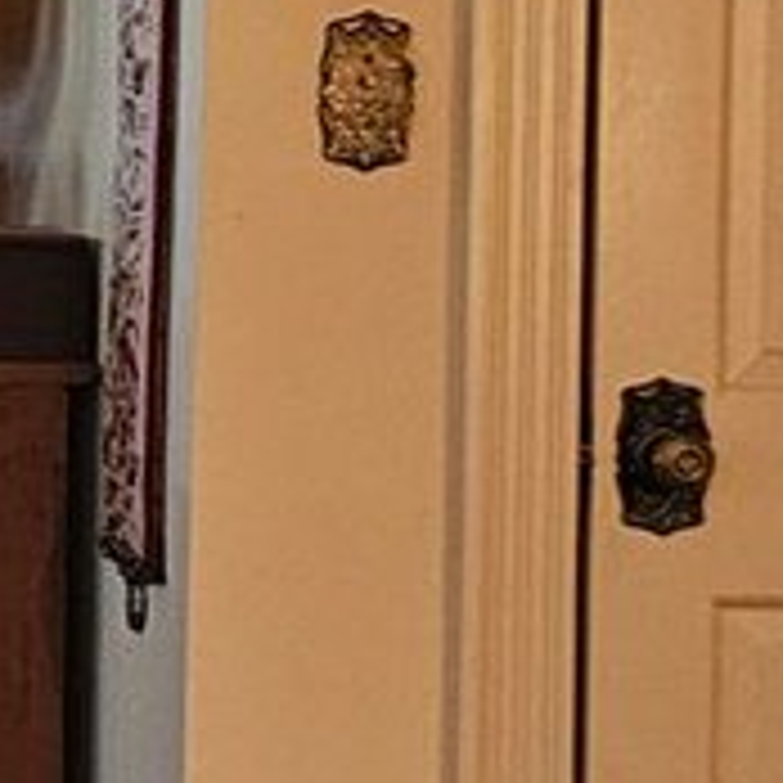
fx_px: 4530
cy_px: 115
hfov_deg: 8.6
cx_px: -1357
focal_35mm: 177
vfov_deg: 9.8
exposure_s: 1/60
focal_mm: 6.3
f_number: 1.7
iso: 640
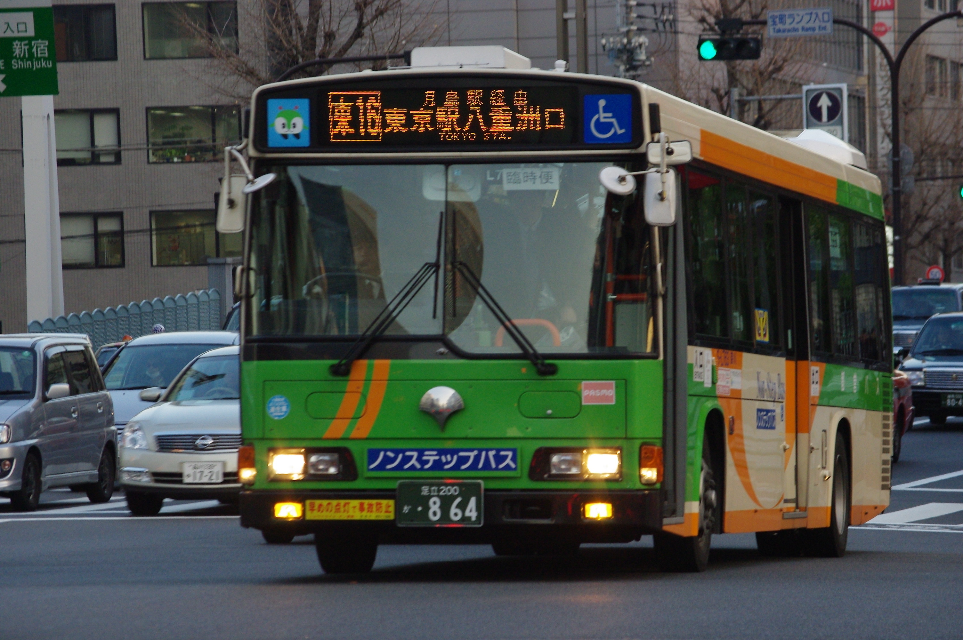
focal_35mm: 207
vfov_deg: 6.6
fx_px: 5532
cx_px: 482
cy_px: 320
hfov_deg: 9.9
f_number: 8
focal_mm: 138
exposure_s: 1/125
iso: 800
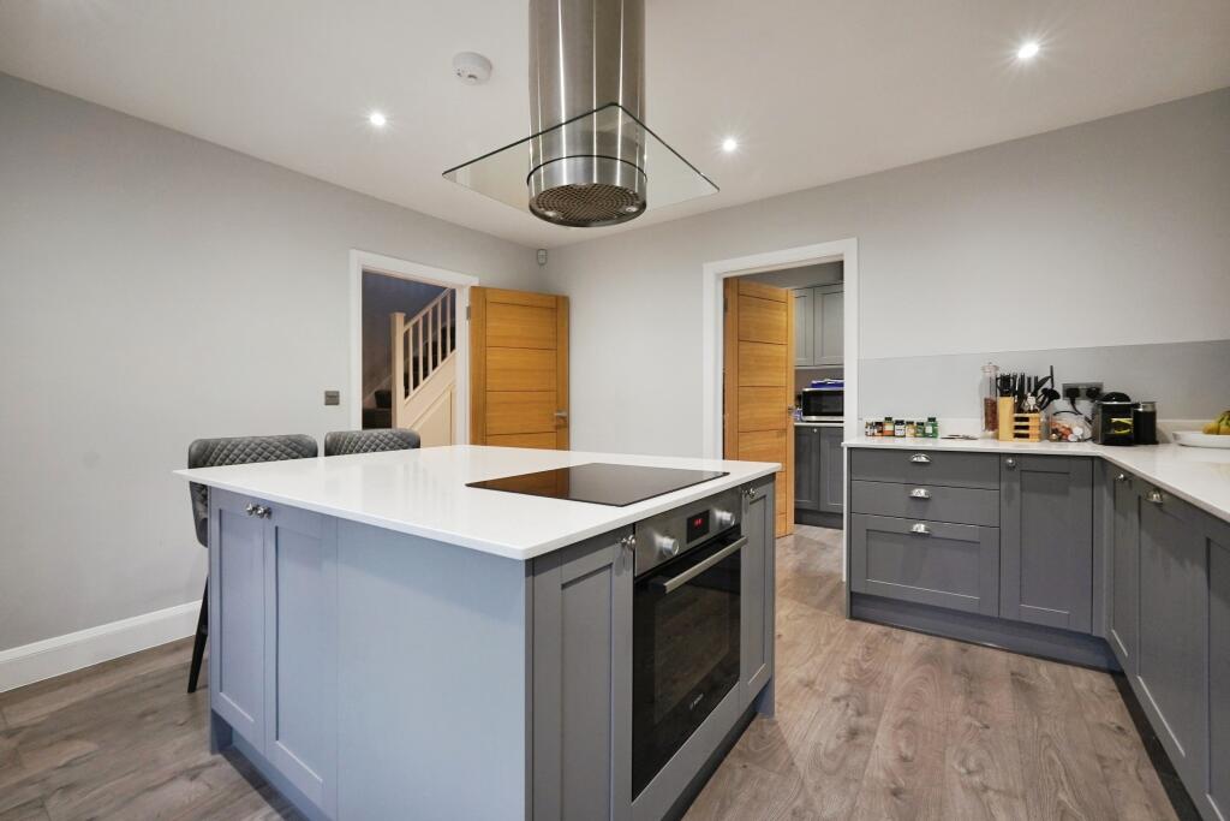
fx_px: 513
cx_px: 615
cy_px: 410
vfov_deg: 77.3
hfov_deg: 100.4
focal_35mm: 15
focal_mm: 10.5
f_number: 9
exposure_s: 1/13
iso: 400
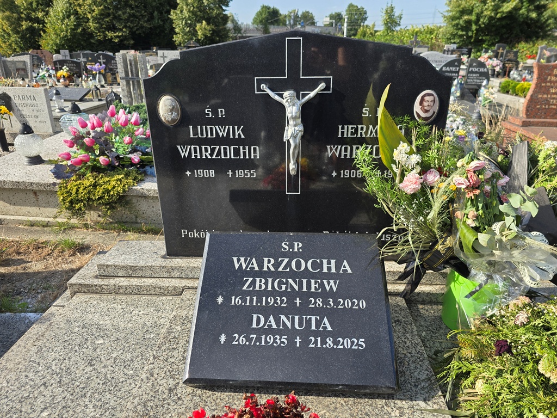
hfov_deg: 73.9
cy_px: 209
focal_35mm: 23
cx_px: 278
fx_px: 370
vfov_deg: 58.9
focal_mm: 6.3
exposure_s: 1/322
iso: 12
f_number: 1.7
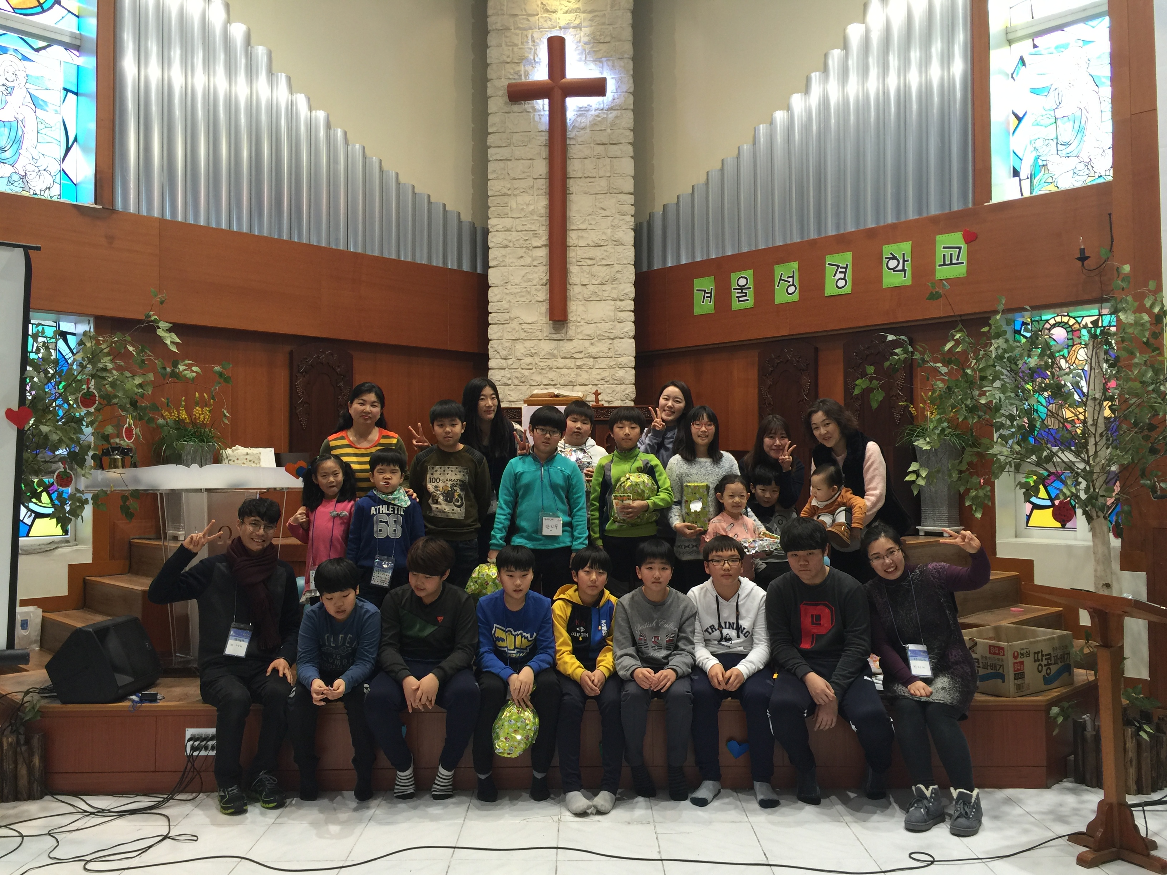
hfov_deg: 61.7
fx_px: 978
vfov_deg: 48.2
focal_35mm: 29
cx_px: 584
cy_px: 438
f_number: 2.2
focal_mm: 4.15
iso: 32
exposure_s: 1/15
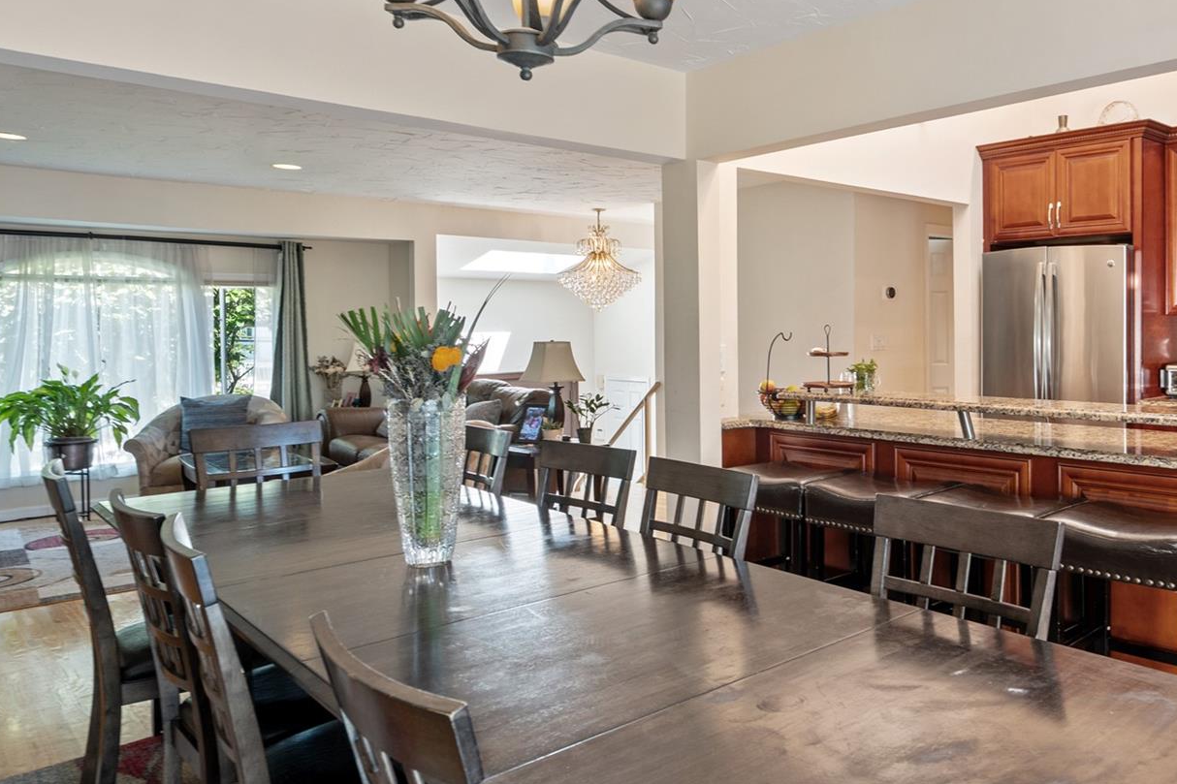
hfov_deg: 65.1
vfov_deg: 47.8
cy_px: 346
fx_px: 883
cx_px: 812
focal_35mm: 27
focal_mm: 16
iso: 800
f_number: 5.6
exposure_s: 1/10
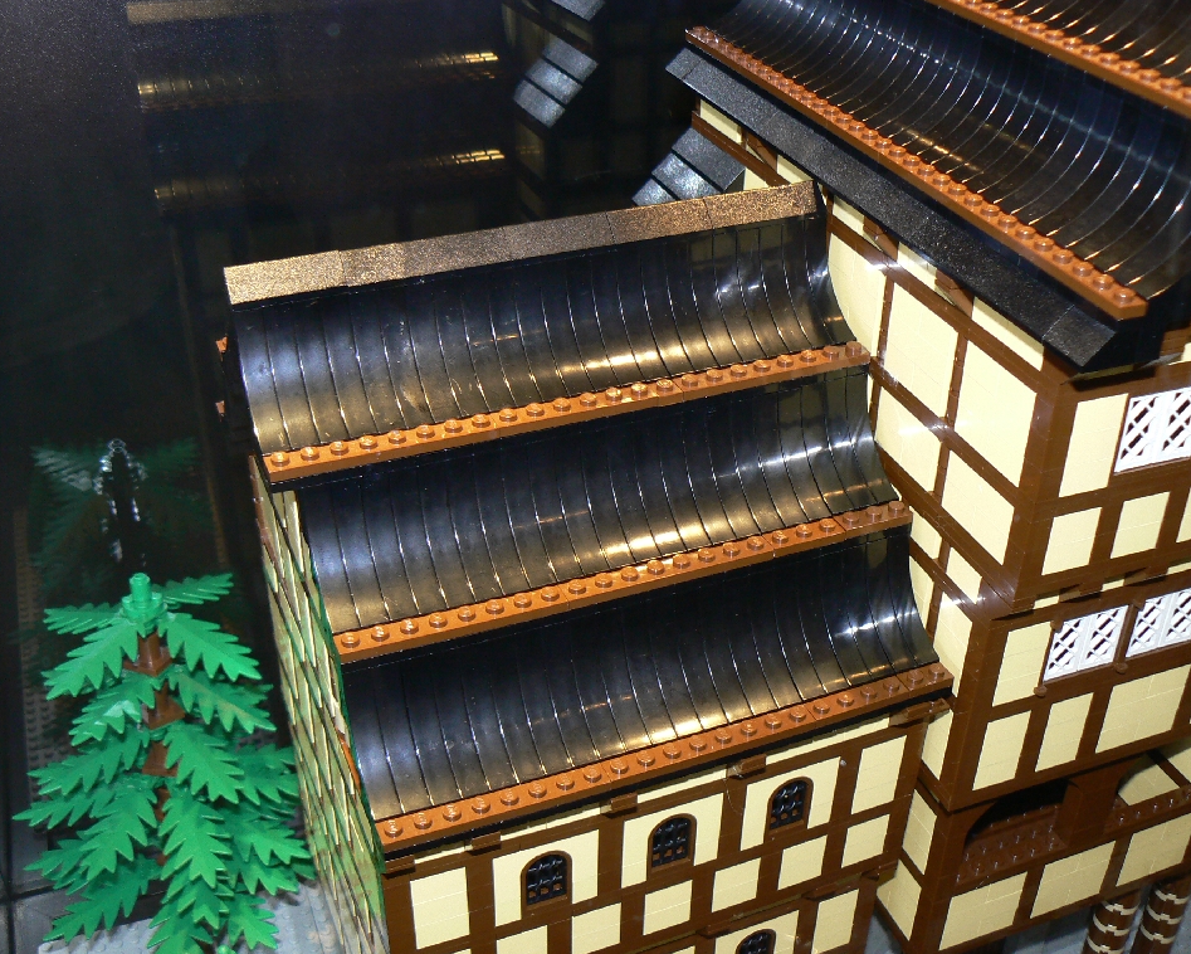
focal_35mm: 38
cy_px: 481
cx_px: 592
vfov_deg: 39.2
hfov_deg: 47.9
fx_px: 1340
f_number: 2.8
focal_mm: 6
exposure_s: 1/30
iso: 100
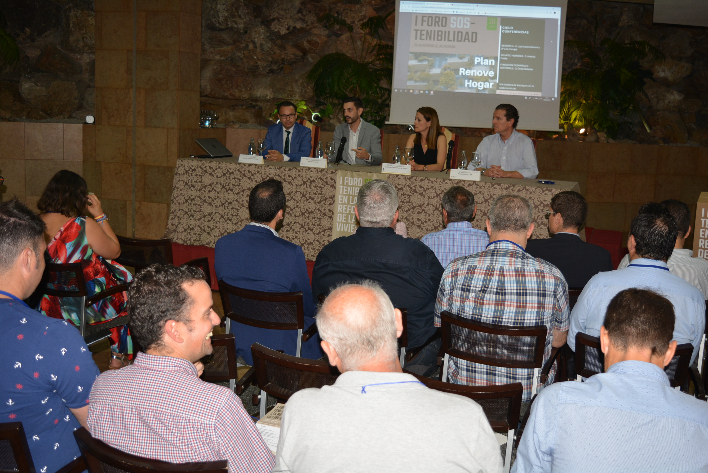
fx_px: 797
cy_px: 236
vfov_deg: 33.1
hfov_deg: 47.9
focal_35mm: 40
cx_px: 354
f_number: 4
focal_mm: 27
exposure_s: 1/60
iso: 400
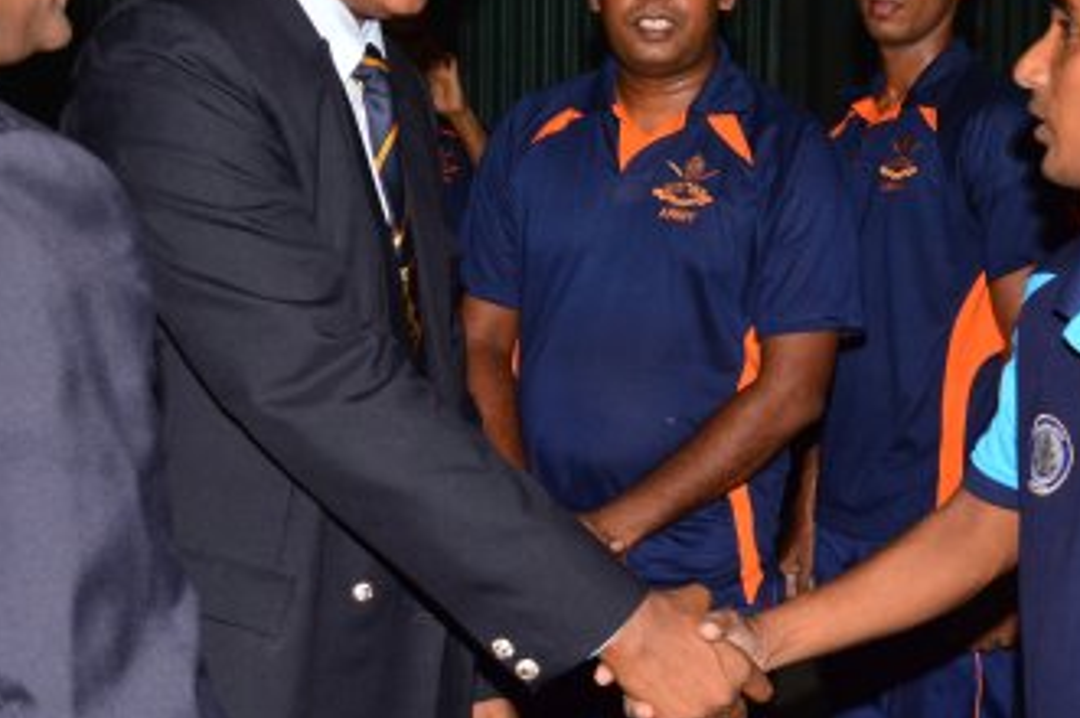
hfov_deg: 29.7
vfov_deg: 19.9
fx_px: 2035
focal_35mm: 68
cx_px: 561
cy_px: 232
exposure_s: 1/50
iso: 400
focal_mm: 25
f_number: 5.6
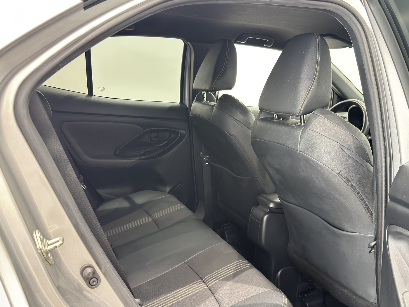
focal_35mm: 36
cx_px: 208
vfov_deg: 39.7
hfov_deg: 51.4
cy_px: 150
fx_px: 425
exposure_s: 1/33
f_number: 1.78
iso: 320
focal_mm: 6.76
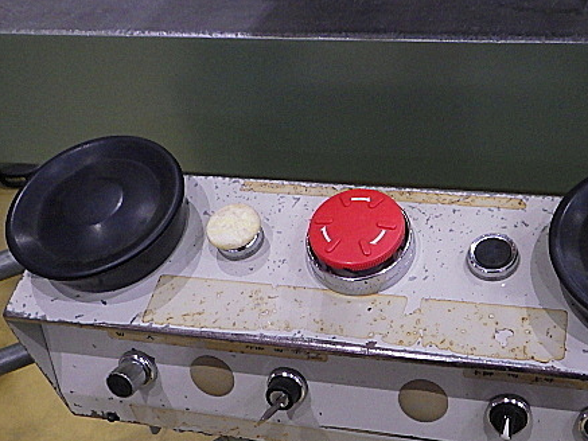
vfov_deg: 34.7
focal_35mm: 41
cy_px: 311
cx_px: 397
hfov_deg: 45.0
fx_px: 697
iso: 640
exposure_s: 1/45
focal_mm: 5
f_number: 3.5
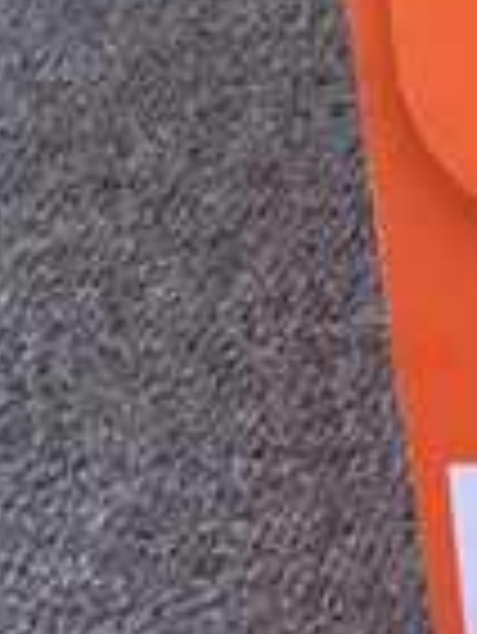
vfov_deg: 9.6
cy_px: -416
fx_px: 3632
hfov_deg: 6.6
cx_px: 1624
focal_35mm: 198
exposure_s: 1/164
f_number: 2.4
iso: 25
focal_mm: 3.3
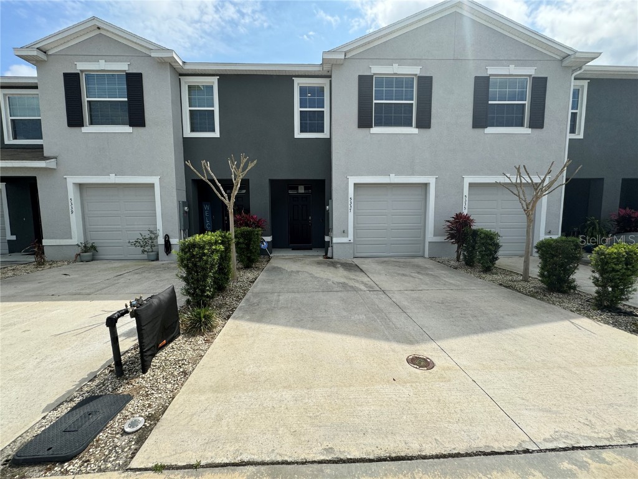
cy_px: 240
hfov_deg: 102.1
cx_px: 319
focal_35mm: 14
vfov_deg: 85.7
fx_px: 258
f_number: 2.2
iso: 50
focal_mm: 2.22
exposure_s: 1/1748
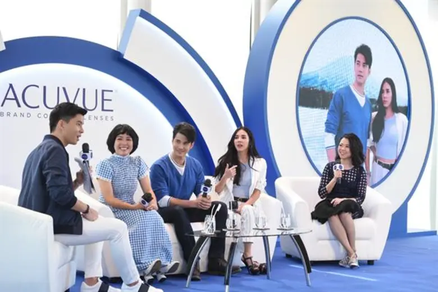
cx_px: 219
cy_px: 146
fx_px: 851
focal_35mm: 70
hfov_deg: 28.9
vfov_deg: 19.4
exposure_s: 1/200
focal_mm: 70
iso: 1000
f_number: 5
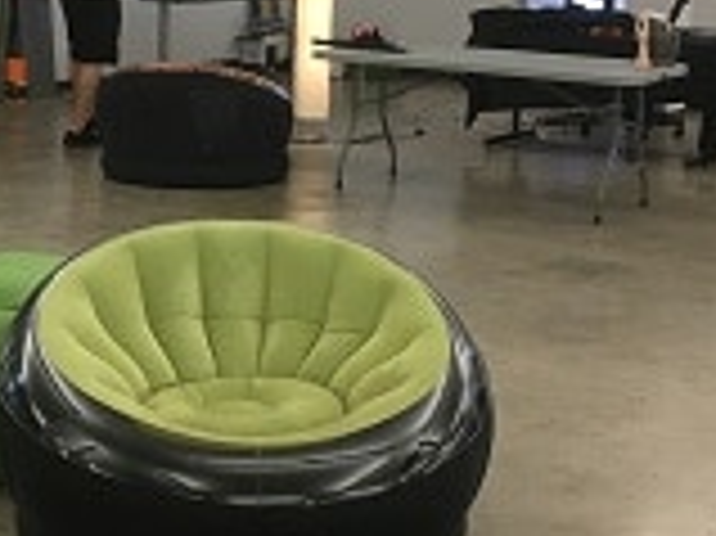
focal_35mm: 82
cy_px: 182
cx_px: 194
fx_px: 1695
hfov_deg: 23.6
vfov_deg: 17.9
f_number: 2.2
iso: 40
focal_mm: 4.15
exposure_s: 1/30
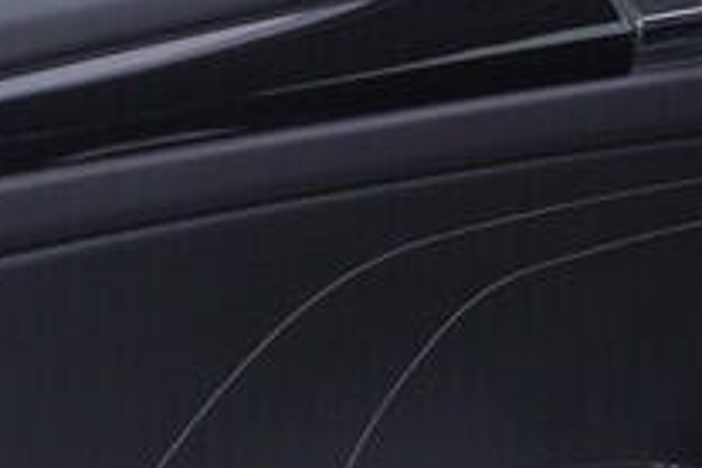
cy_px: 141
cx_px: 1170
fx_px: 3471
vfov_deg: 7.7
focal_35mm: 178
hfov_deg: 10.9
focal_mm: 24
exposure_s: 1/60
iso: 125
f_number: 3.5
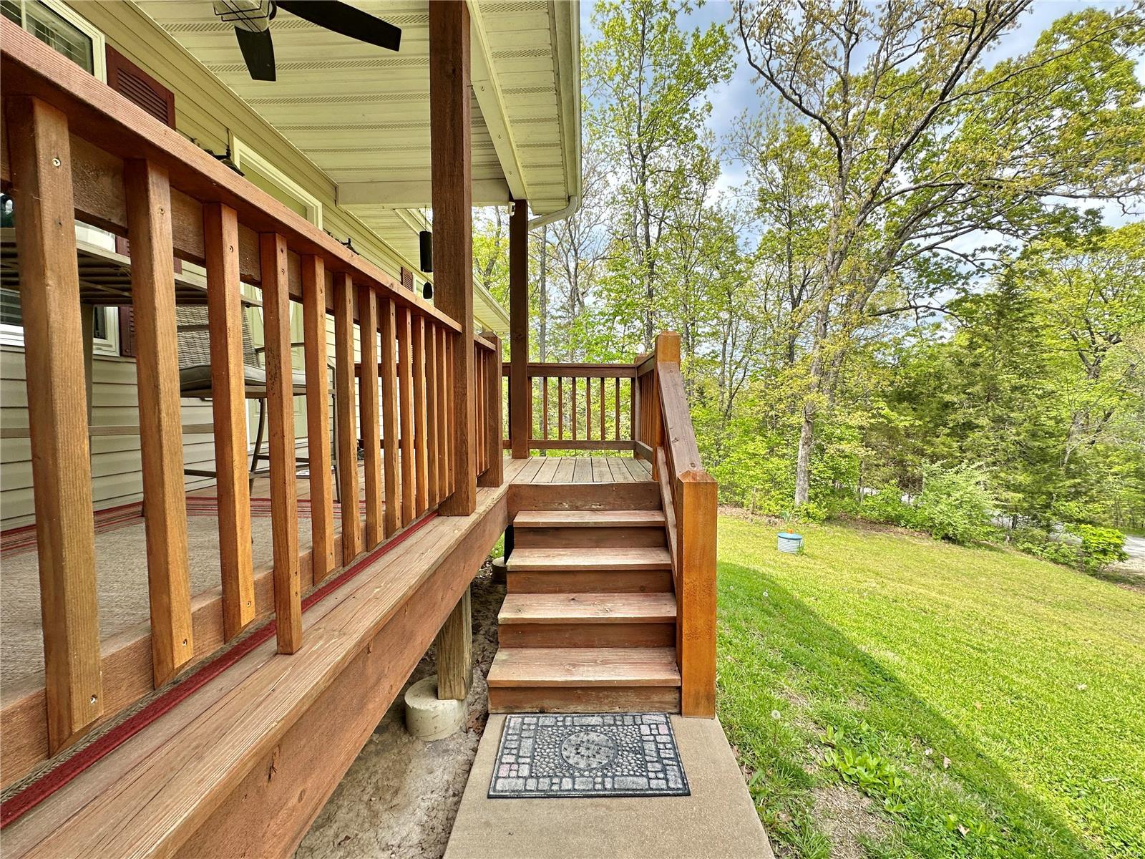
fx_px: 463
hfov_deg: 102.1
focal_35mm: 14
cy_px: 430
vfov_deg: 85.7
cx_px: 572
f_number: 2.2
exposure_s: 1/435
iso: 40
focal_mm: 2.22
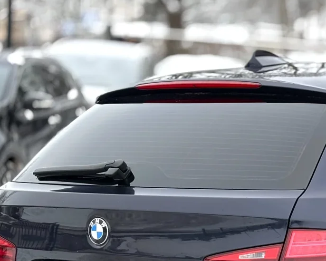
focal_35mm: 142
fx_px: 1370
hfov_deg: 13.2
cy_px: 220
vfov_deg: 10.8
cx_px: 399
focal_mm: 5.96
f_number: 1.6
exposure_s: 1/121
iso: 50
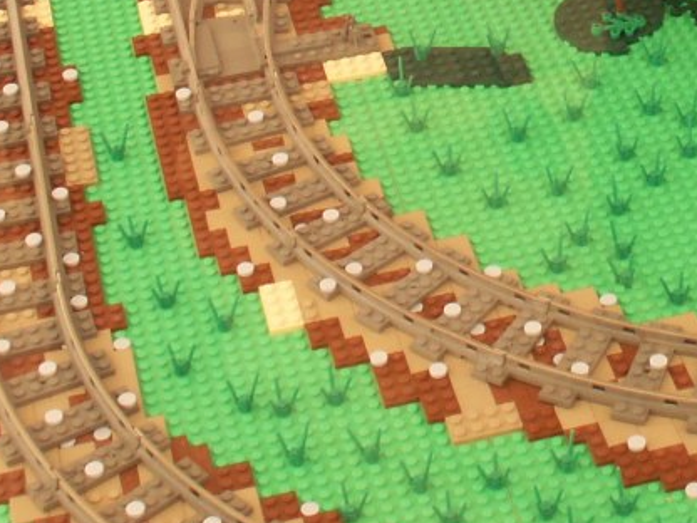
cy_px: -153
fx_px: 2316
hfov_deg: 16.7
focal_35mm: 115
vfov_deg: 12.5
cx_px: 719
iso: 50
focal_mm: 5.86
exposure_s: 1/10
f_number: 5.6
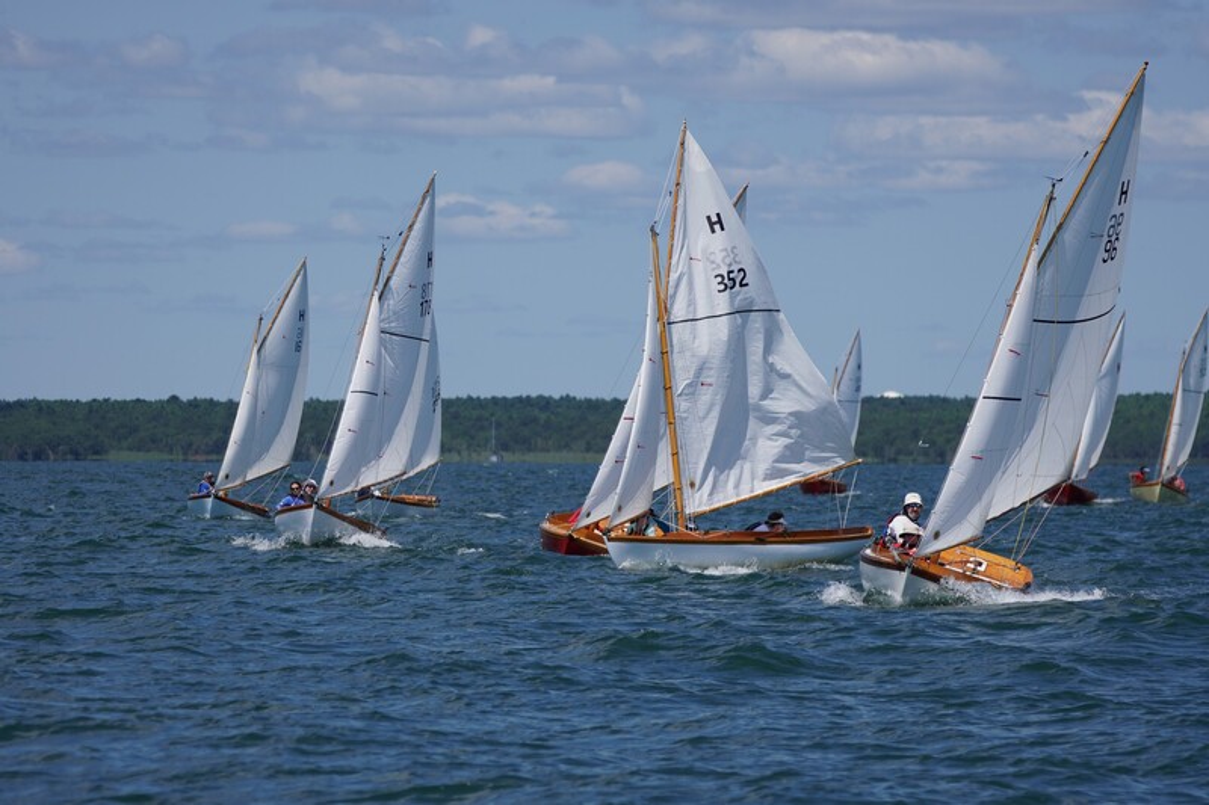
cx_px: 604
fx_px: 9418
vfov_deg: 4.9
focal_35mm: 280
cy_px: 402
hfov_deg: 7.3
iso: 125
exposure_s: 1/1600
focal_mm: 187
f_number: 5.6
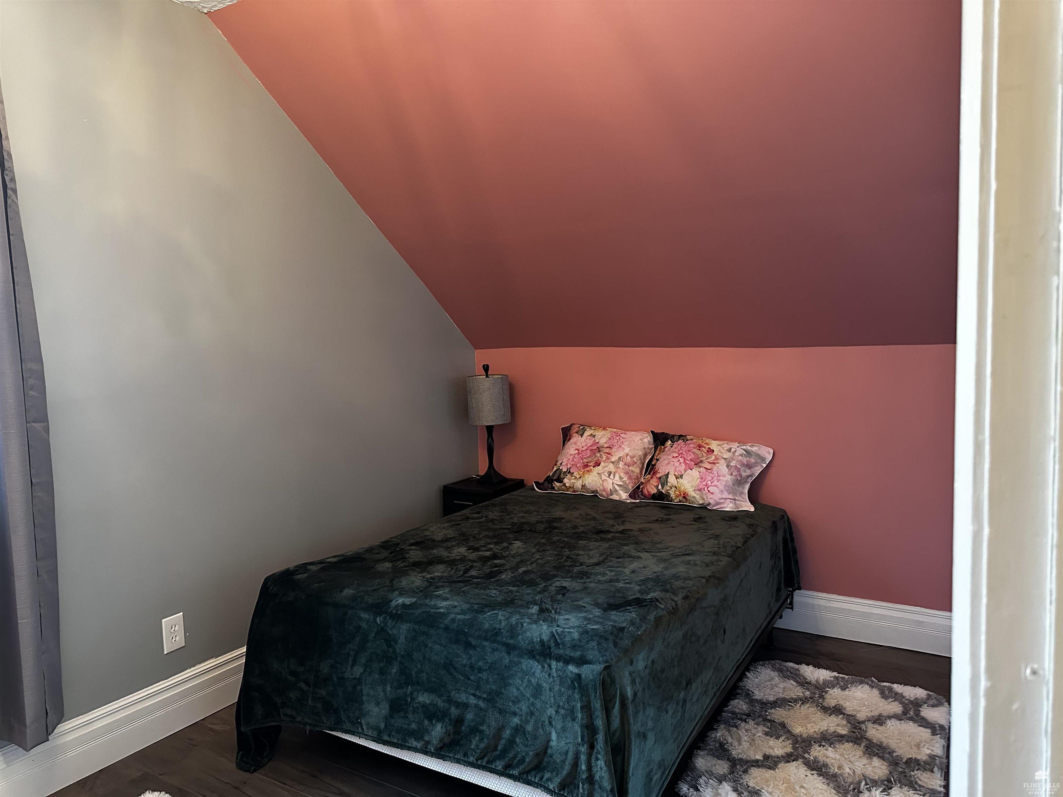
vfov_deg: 56.8
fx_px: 737
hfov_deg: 71.6
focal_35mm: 24
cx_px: 532
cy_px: 398
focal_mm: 6.86
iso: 640
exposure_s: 1/60
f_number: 1.78
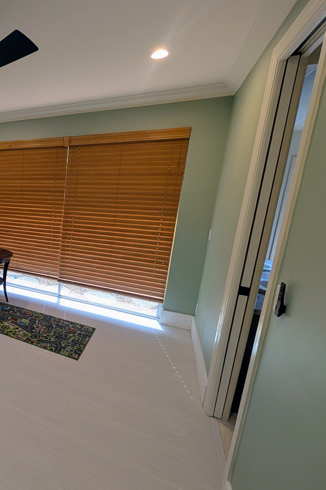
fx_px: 258
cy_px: 245
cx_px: -18
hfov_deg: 49.1
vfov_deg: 86.9
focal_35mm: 19
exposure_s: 1/120
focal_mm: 2.02
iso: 95
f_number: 1.7
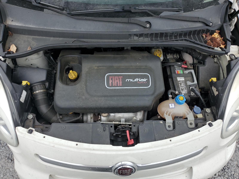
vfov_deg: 53.1
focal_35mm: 26
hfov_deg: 67.3
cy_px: 90
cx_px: 120
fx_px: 180
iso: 50
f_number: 1.5
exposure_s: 1/1000
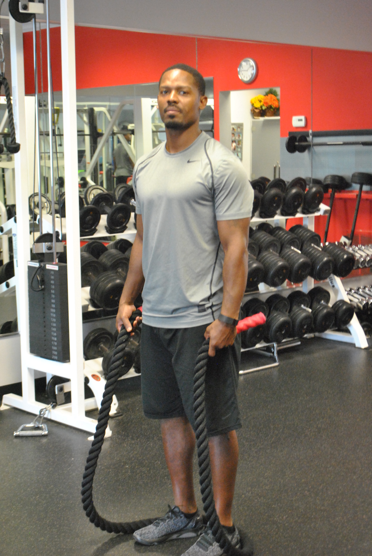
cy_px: 278
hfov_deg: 22.7
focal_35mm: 60
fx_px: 927
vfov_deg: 33.4
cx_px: 186
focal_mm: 40
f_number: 5.3
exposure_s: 1/20
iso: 1600
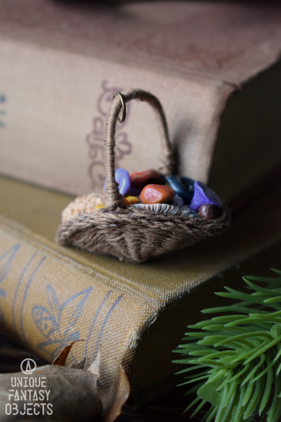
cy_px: 211
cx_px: 140
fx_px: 966
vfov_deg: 24.6
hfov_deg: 16.6
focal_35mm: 82
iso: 4000
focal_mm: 55
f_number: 5.6
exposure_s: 1/60
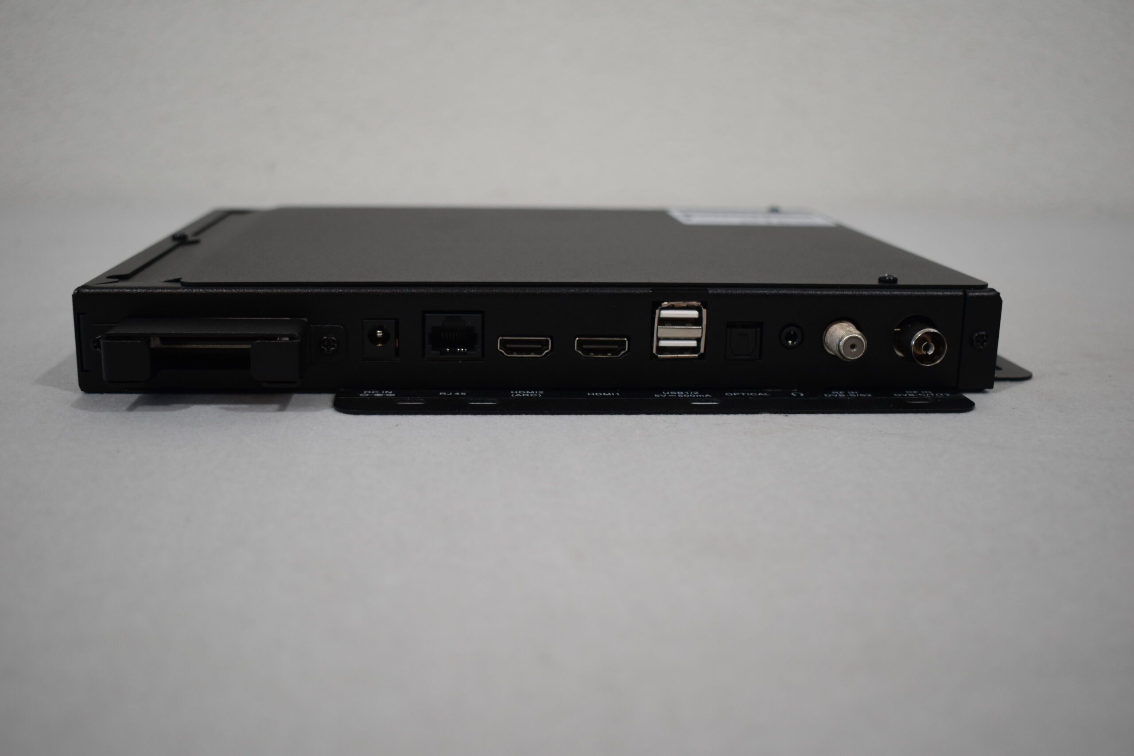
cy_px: 378
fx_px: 1276
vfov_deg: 33.0
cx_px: 567
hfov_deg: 47.9
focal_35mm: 40
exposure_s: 1/250
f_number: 4
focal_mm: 27
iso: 560
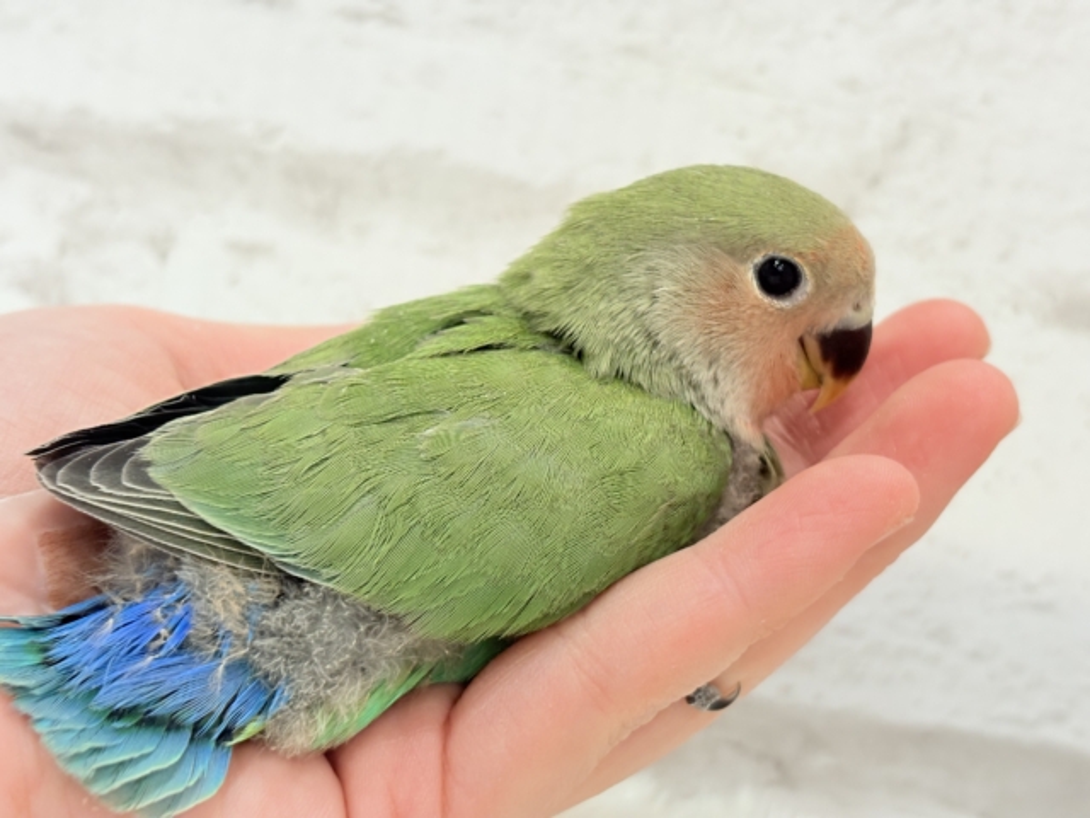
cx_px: 545
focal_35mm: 52
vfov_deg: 28.0
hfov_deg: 36.8
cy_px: 409
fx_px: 1637
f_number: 1.6
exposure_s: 1/100
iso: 160
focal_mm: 5.96
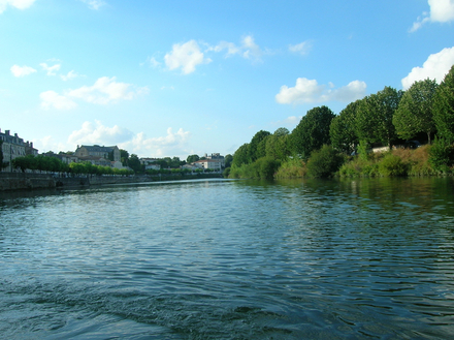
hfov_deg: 52.7
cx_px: 227
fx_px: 459
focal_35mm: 35
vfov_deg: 40.6
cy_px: 170
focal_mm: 5.8
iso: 50
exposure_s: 1/284
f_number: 4.9
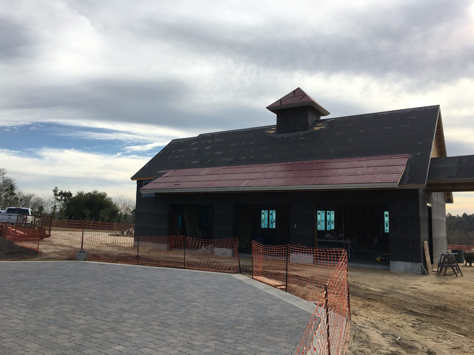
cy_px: 178
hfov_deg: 61.7
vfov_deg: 48.2
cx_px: 237
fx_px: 397
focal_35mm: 29
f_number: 2.2
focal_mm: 4.15
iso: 25
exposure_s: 1/1282
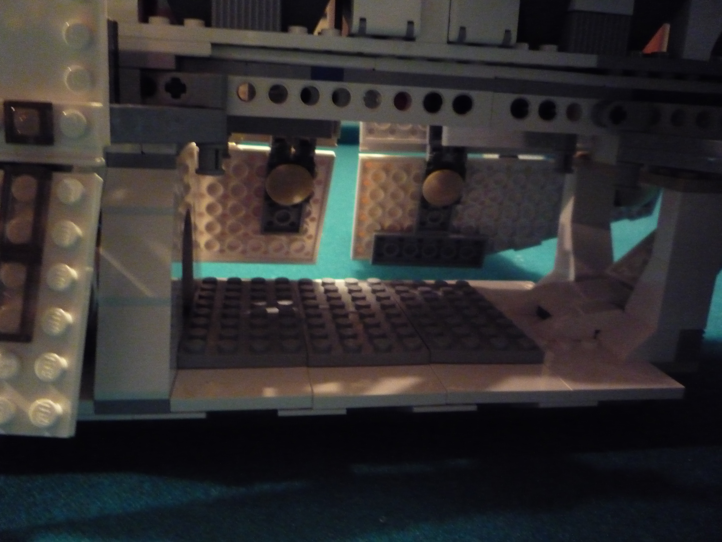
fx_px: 626
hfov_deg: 60.0
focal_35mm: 30
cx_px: 361
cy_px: 271
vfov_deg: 46.8
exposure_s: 1/8
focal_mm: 5.2
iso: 800
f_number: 3.3
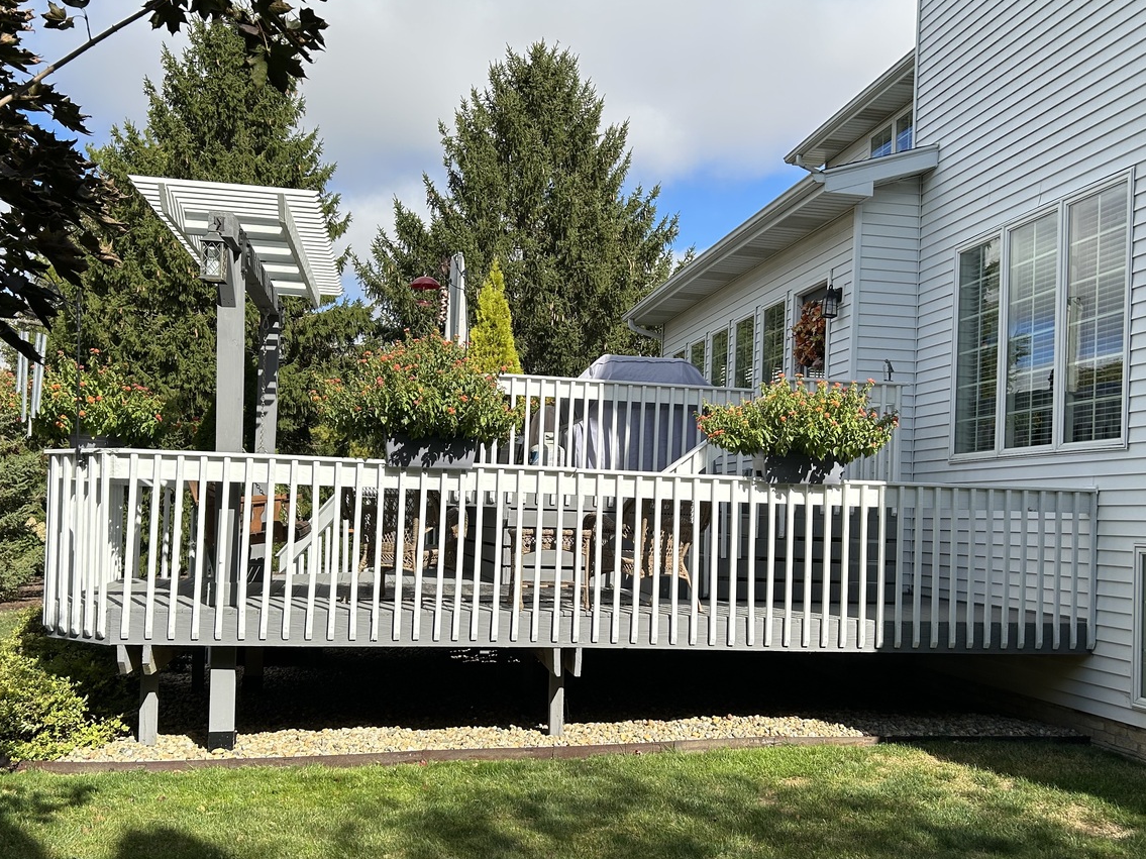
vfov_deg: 42.8
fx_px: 1092
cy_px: 488
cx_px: 558
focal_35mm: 33
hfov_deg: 55.4
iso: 50
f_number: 1.5
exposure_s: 1/4115
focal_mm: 5.7
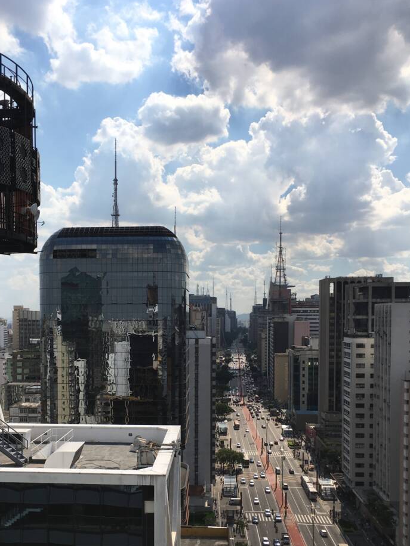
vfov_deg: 48.5
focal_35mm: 38
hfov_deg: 37.5
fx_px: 600
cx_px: 149
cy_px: 343
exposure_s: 1/2959
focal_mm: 4.15
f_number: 2.2
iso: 25
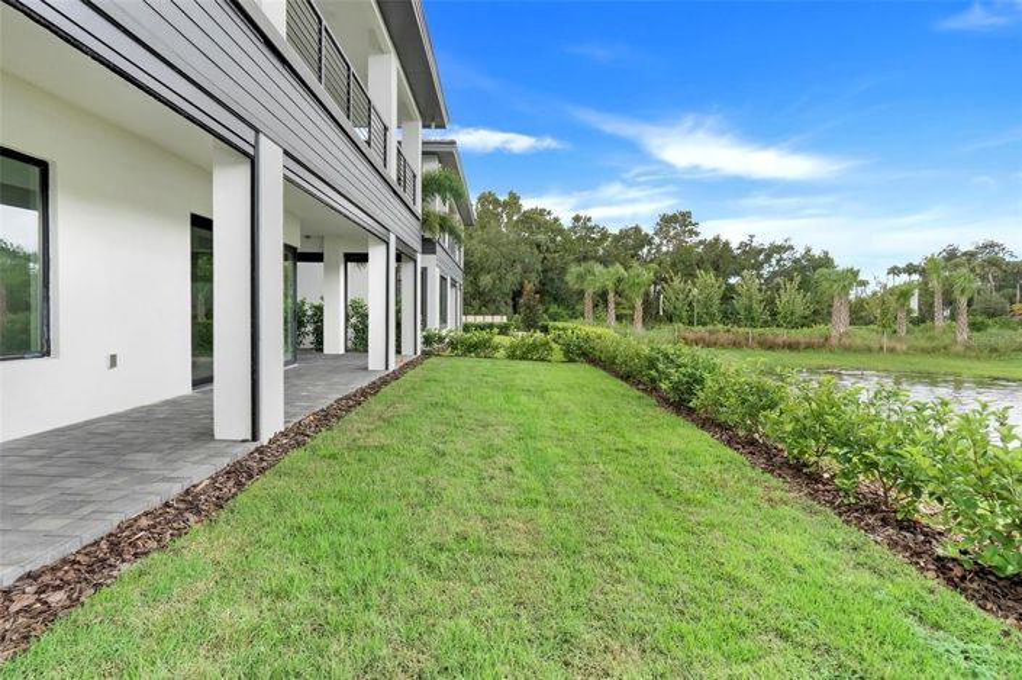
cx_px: 511
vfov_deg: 67.3
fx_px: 511
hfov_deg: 90.0
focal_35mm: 18
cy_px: 340
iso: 250
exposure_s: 1/15
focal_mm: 12
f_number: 9
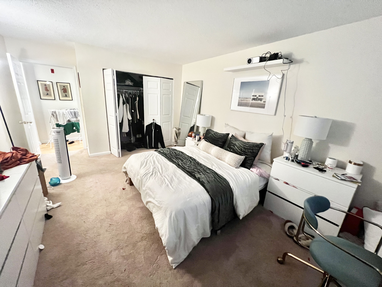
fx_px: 143
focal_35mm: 13
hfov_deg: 106.2
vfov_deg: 89.9
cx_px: 191
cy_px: 144
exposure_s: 1/60
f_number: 1.8
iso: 800
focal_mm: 1.57
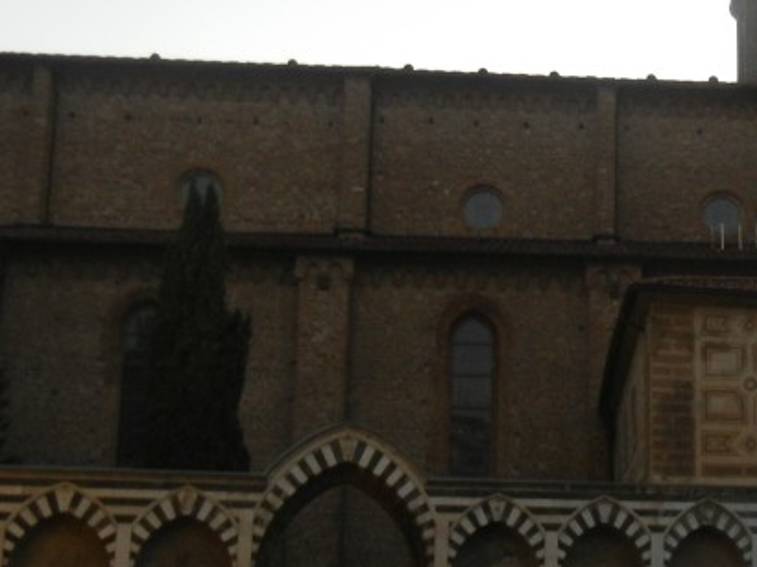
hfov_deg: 24.8
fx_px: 1639
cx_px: 753
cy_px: 329
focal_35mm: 75
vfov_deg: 19.6
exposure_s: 1/20.4
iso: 400
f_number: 3.5
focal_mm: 5.4
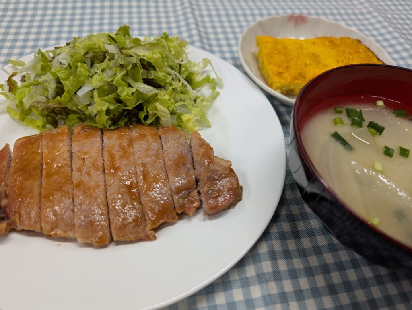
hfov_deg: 71.5
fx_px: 286
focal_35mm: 24
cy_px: 155
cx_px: 206
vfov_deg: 56.9
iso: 47
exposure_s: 1/60
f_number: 1.68
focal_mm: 6.9
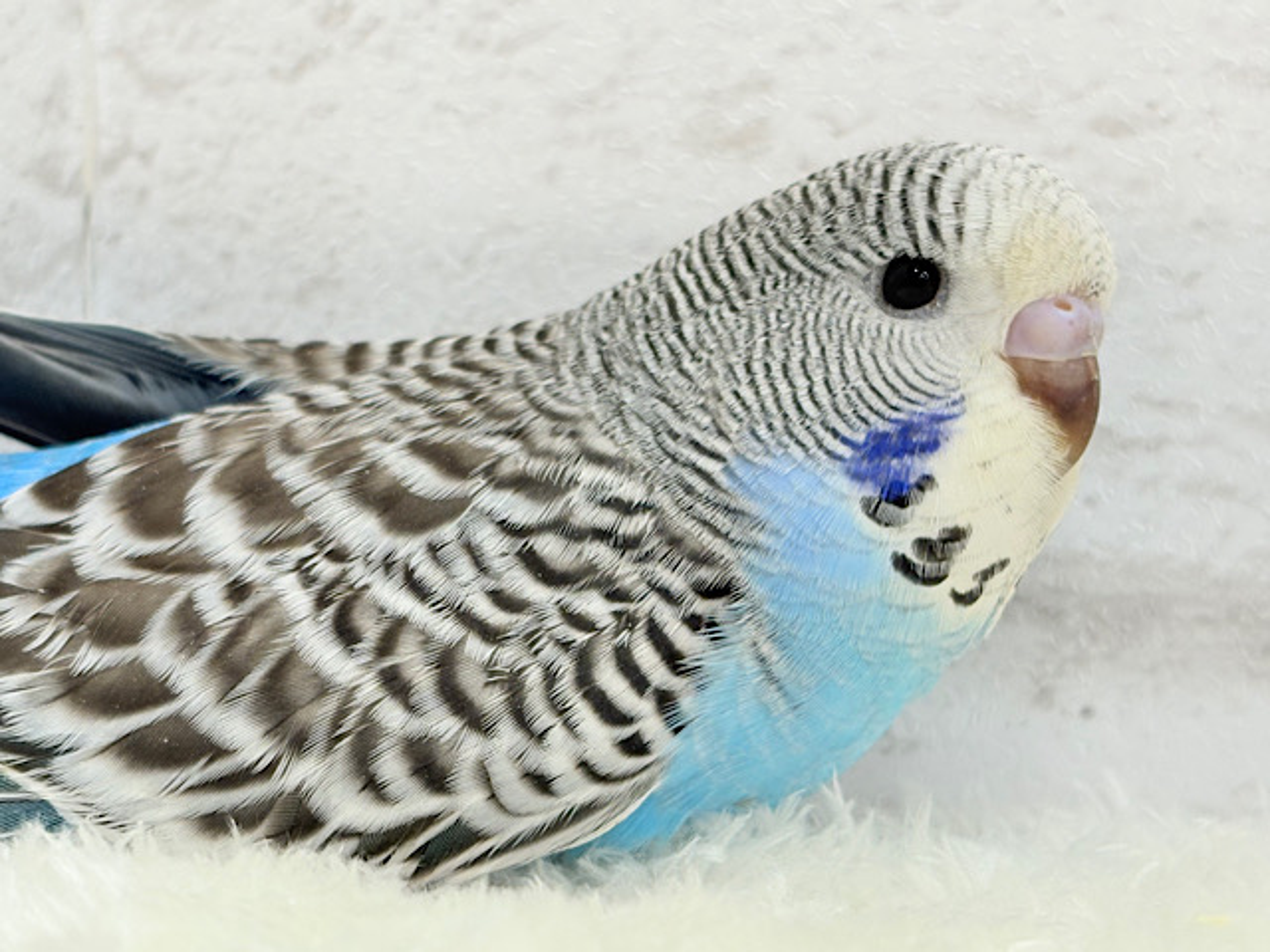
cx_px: 635
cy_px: 476
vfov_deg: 28.0
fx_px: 1908
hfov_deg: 36.8
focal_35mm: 52
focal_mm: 5.96
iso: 50
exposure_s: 1/50
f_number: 1.6
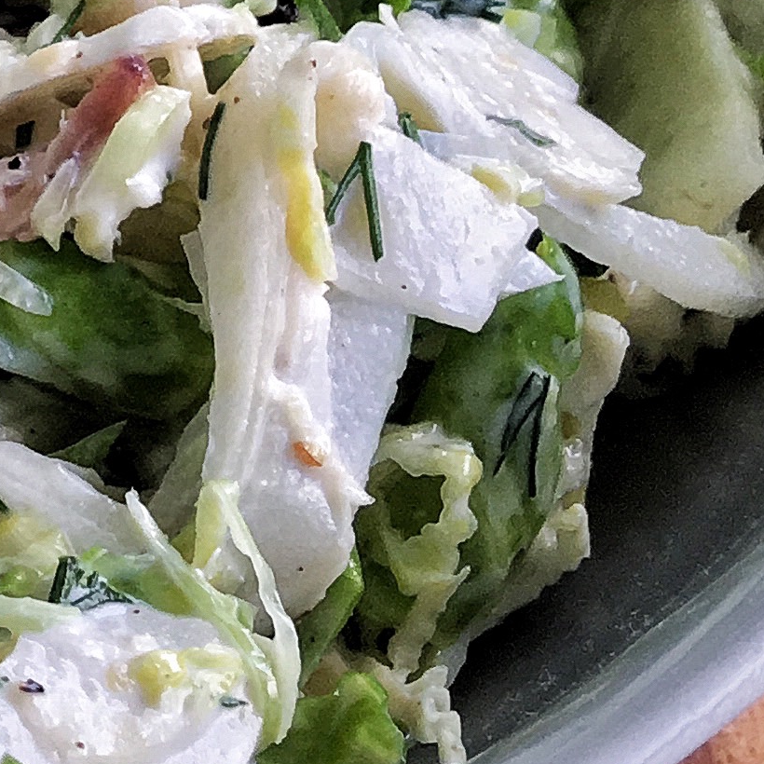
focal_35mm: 126
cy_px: -43
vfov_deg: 13.6
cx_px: -402
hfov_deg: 13.1
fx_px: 3146
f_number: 2.2
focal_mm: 4.15
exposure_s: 1/120
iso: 40
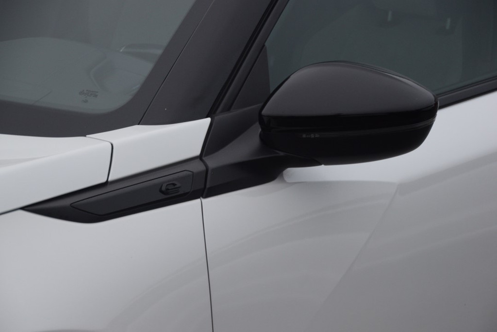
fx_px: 1760
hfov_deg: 16.1
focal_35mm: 128
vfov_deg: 10.8
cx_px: 248
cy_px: 166
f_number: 5.6
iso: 900
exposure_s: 1/125
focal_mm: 85
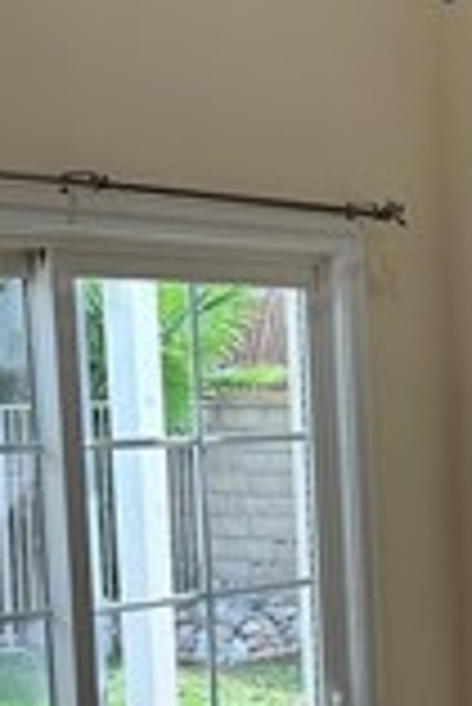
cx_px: 571
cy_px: 634
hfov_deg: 12.2
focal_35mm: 110
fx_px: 2158
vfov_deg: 18.3
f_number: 1.5
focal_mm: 5.7
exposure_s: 1/152
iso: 50
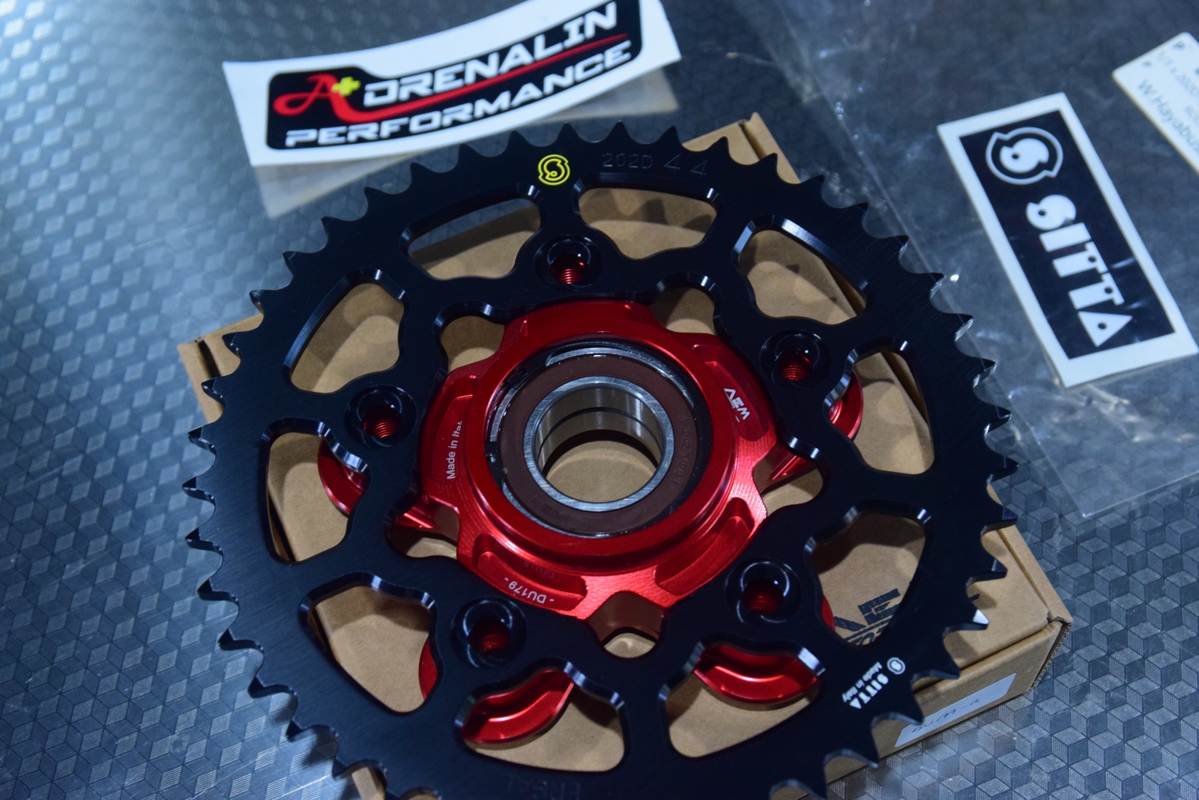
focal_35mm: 60
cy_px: 400
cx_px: 600
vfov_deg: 22.6
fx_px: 1999
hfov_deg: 33.4
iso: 2000
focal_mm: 40
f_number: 5.6
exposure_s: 1/25
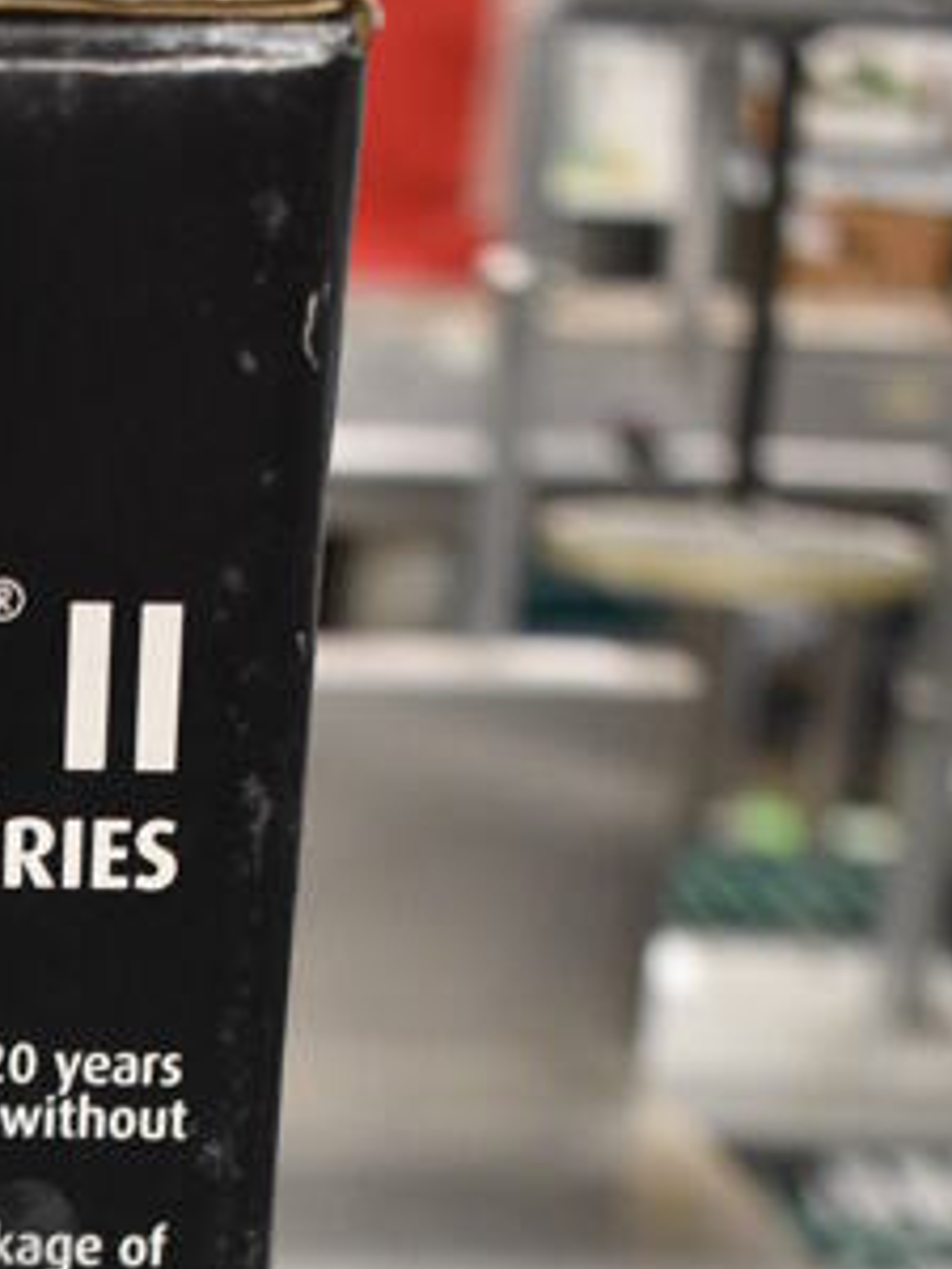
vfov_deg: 23.2
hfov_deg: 17.7
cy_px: 1402
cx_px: -220
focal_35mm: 79
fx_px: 2897
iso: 1250
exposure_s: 1/60
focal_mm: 18
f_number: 4
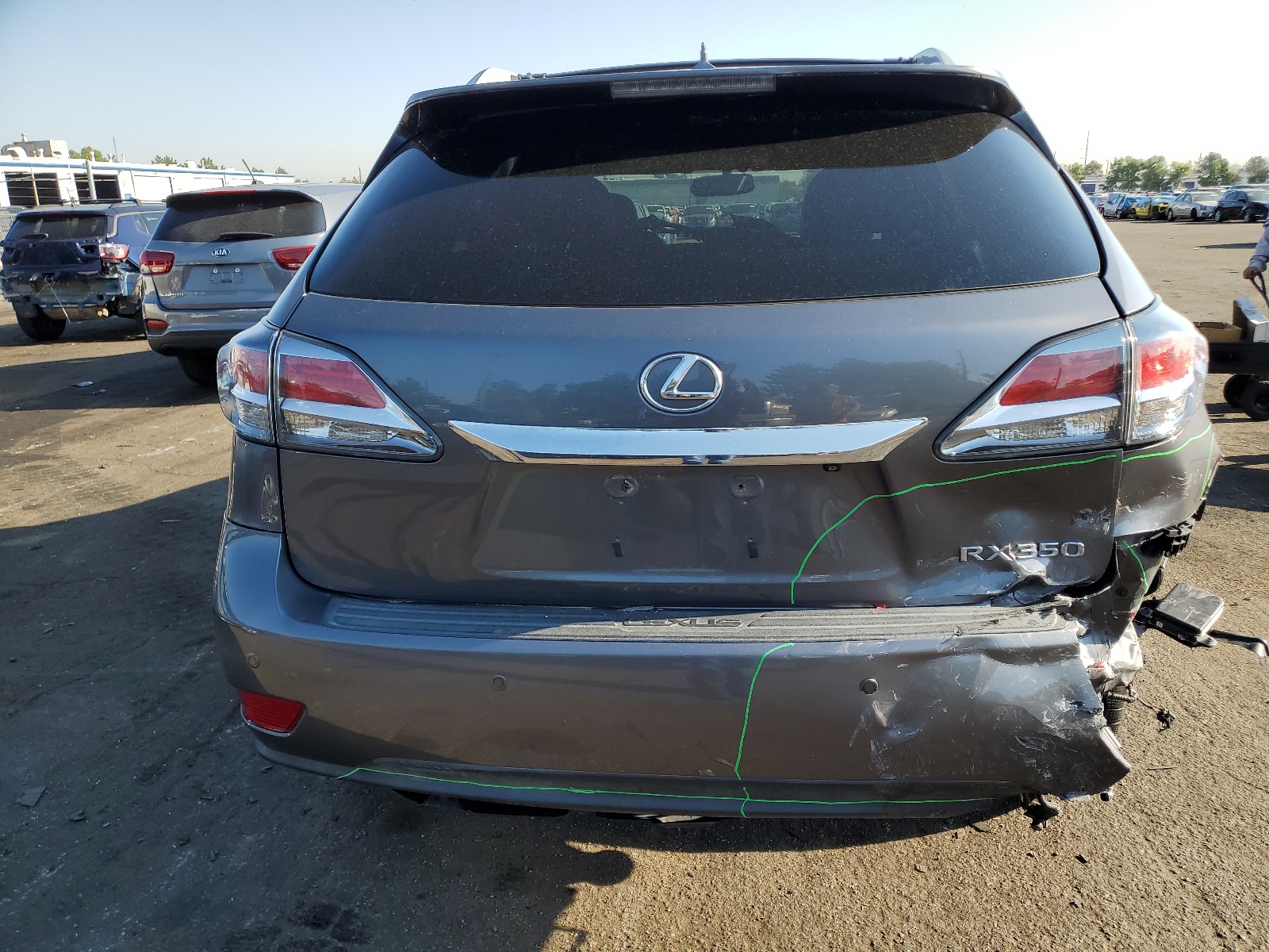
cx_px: 634
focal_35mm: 26
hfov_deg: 67.3
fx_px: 953
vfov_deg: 53.1
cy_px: 476
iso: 50
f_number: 1.5
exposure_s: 1/1250
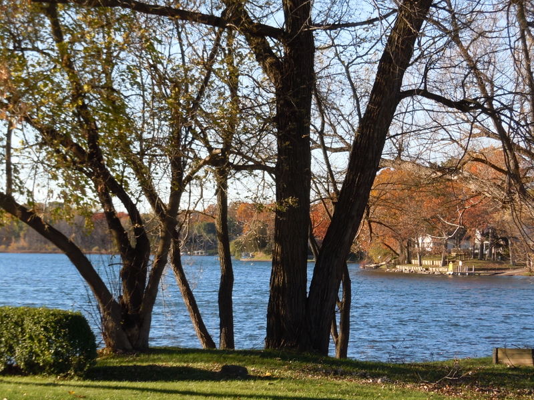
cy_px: 200
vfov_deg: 14.5
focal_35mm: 102
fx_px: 1573
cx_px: 267
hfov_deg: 19.3
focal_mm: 18.3
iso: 100
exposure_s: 1/160
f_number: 5.4
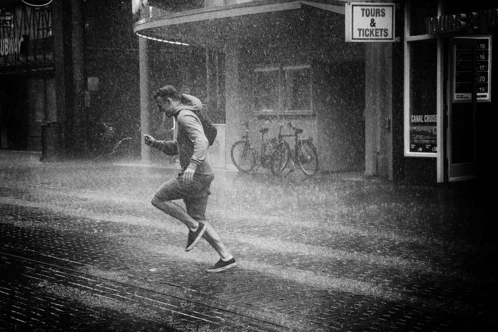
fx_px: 1300
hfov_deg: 21.7
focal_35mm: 94
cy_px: 167
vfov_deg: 14.6
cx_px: 251
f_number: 6.3
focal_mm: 62
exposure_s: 1/500
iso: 1600
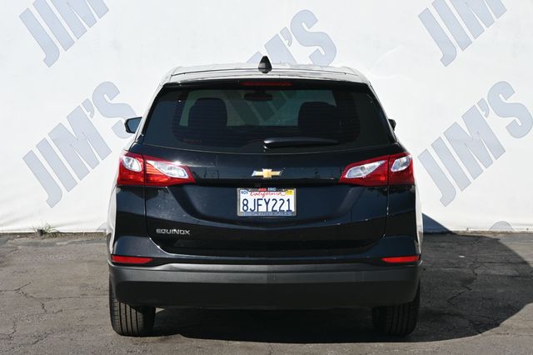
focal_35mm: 75
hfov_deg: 27.0
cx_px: 266
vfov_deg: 18.2
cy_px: 178
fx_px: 1110
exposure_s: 1/250
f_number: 6.3
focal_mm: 50
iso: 100
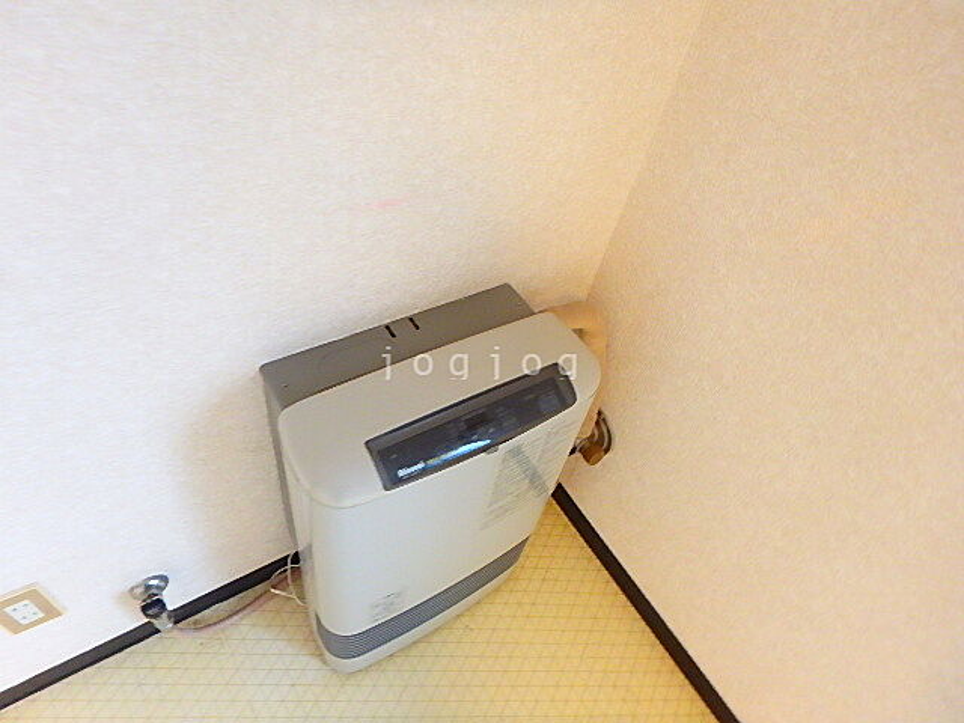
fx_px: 585
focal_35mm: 21
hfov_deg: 79.0
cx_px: 482
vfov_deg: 63.4
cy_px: 362
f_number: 3.5
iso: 500
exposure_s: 1/30
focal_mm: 3.7
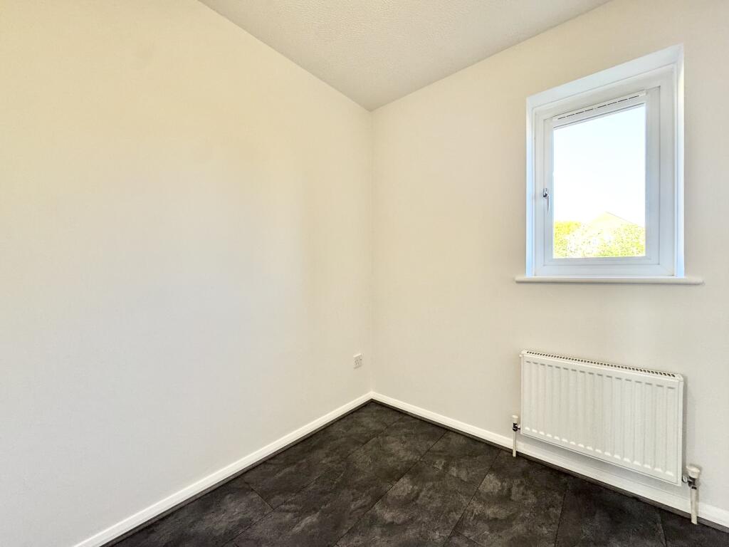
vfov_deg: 85.7
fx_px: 295
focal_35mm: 14
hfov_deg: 102.1
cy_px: 274
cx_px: 364
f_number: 2.2
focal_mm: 2.22
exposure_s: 1/100
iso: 200
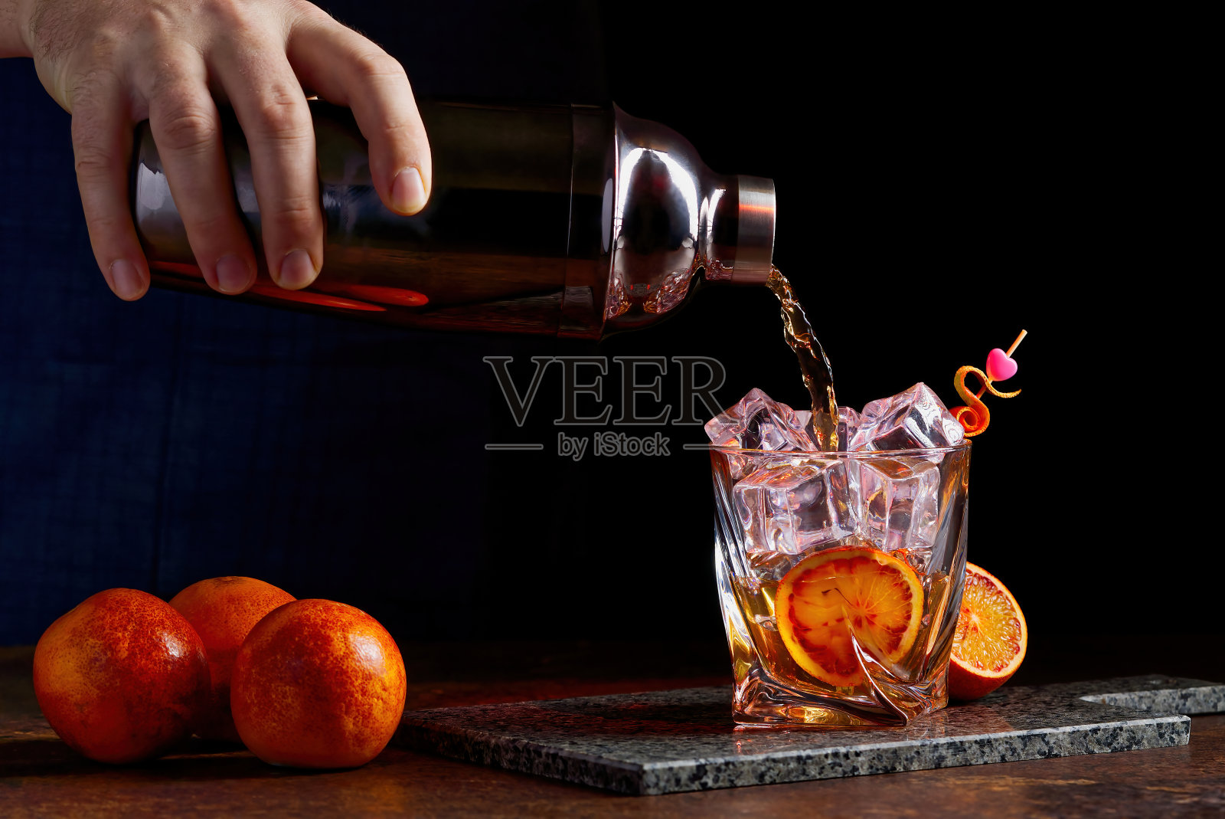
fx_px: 4596
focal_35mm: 135
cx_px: 612
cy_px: 410
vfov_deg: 10.2
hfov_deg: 15.2
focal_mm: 90
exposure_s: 1/160
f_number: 5.6
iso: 160
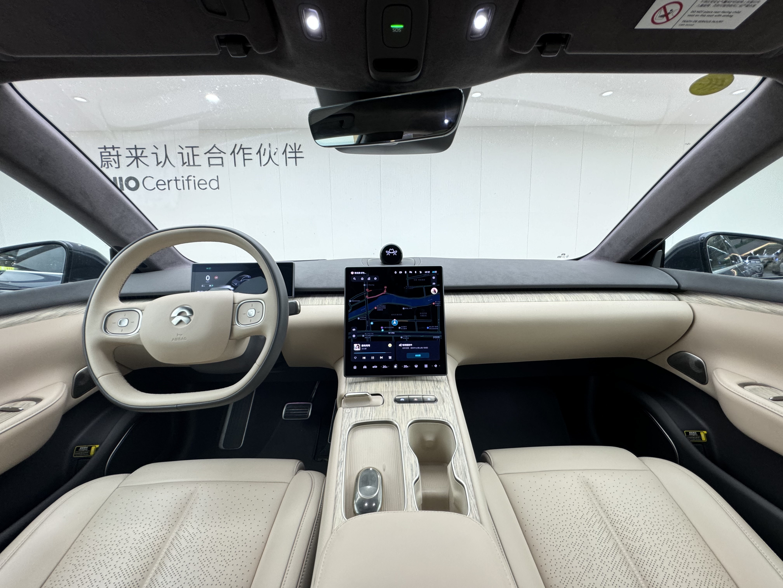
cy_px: 294
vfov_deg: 85.7
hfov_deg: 102.1
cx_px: 392
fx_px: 317
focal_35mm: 14
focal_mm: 2.22
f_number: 2.2
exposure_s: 1/50
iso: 160
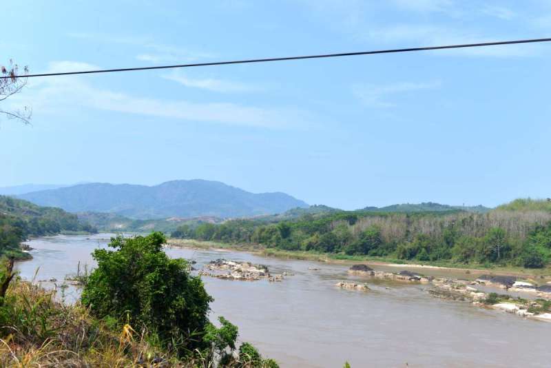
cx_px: 276
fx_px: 582
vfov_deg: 35.1
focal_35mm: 38
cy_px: 184
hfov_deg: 50.7
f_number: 7.1
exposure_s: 1/200
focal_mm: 38
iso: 100
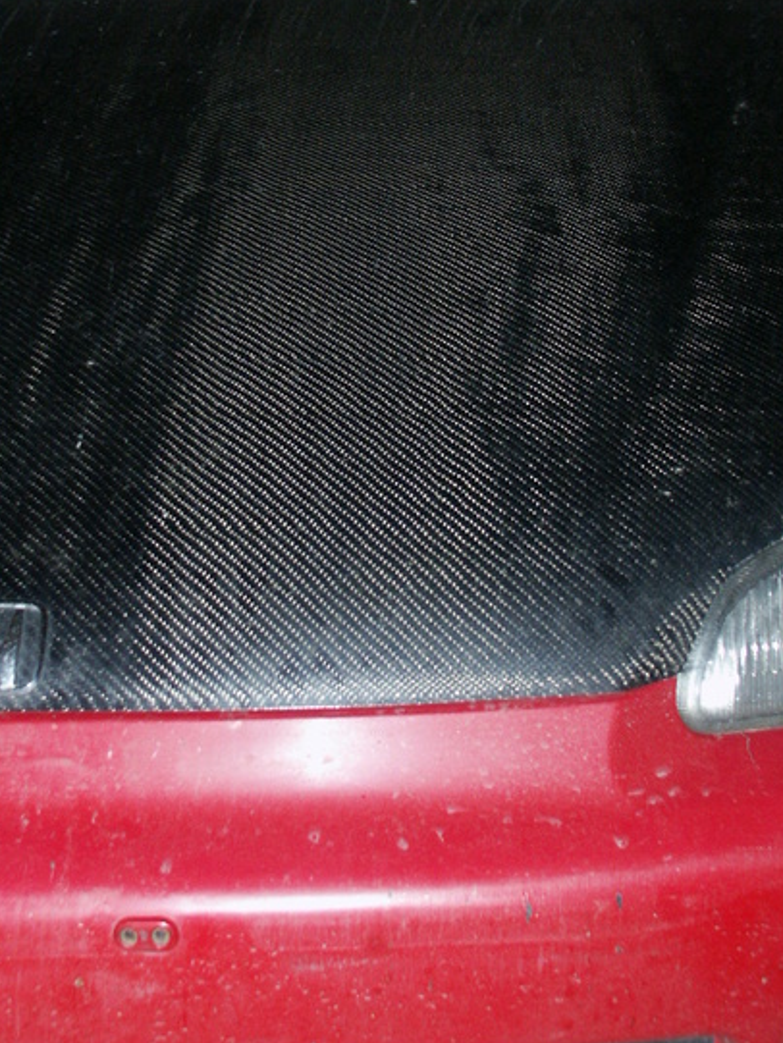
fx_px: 2050
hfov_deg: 21.6
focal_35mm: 68
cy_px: 353
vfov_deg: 28.4
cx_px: 349
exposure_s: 1/45
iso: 200
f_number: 3.5
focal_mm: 11.91
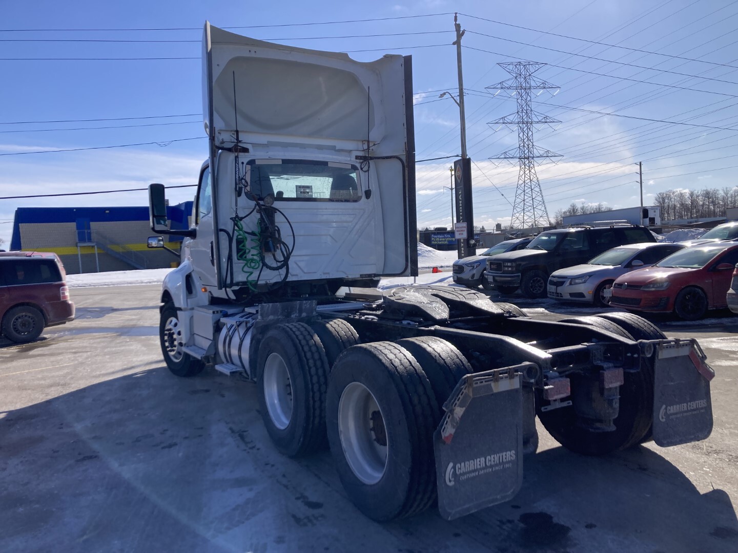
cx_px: 369
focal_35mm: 28
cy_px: 276
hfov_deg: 63.4
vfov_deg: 49.7
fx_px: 597
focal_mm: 3.99
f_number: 1.8
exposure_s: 1/3472
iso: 20
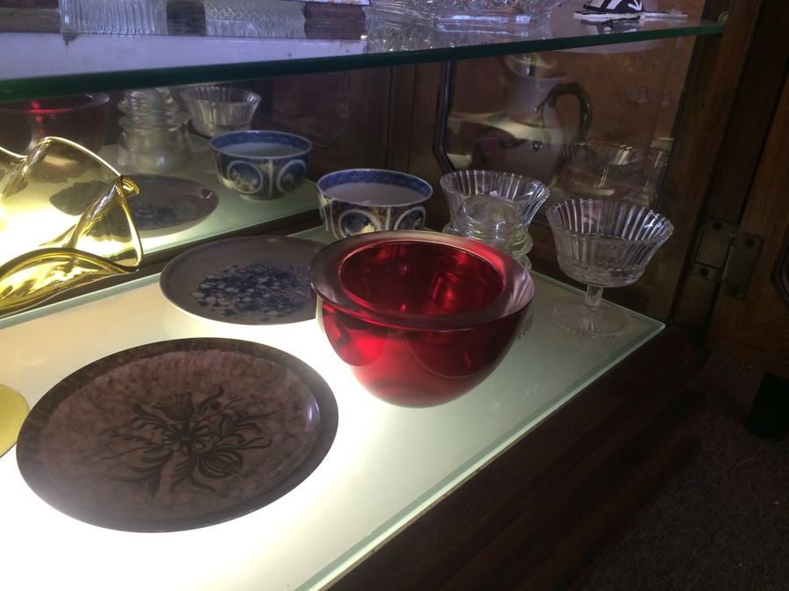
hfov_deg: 60.0
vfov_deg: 46.8
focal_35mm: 30
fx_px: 684
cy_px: 296
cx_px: 394
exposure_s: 1/30
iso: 80
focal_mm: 4.12
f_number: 2.2
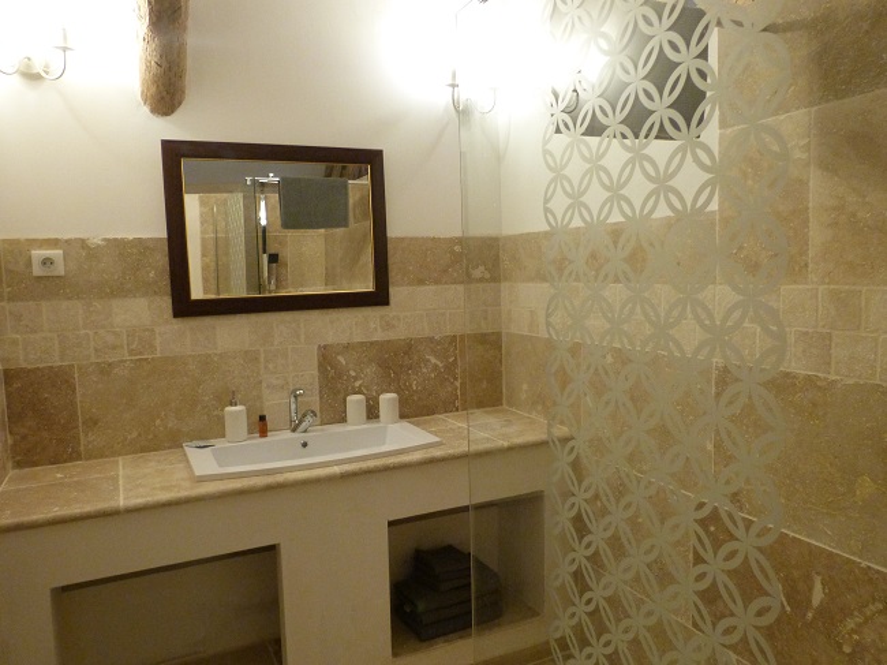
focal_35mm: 25
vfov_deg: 54.8
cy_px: 332
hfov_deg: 69.4
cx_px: 444
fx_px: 640
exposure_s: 1/30
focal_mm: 4.5
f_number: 2.8
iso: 400
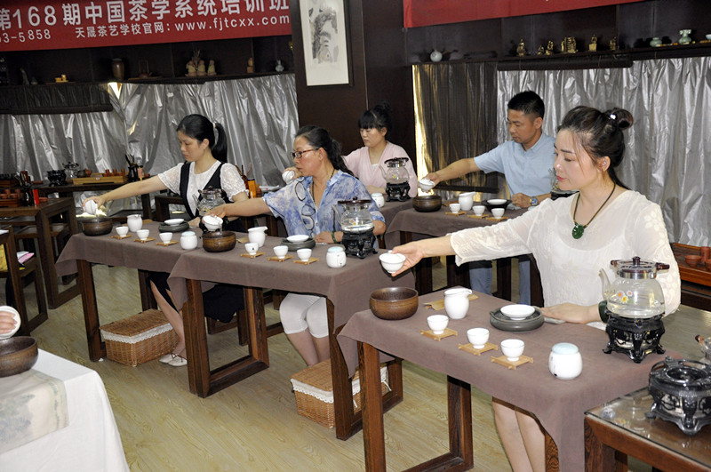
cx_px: 356
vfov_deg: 34.1
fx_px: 769
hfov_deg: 49.6
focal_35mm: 39
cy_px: 236
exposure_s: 1/60
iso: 800
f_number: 4
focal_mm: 26
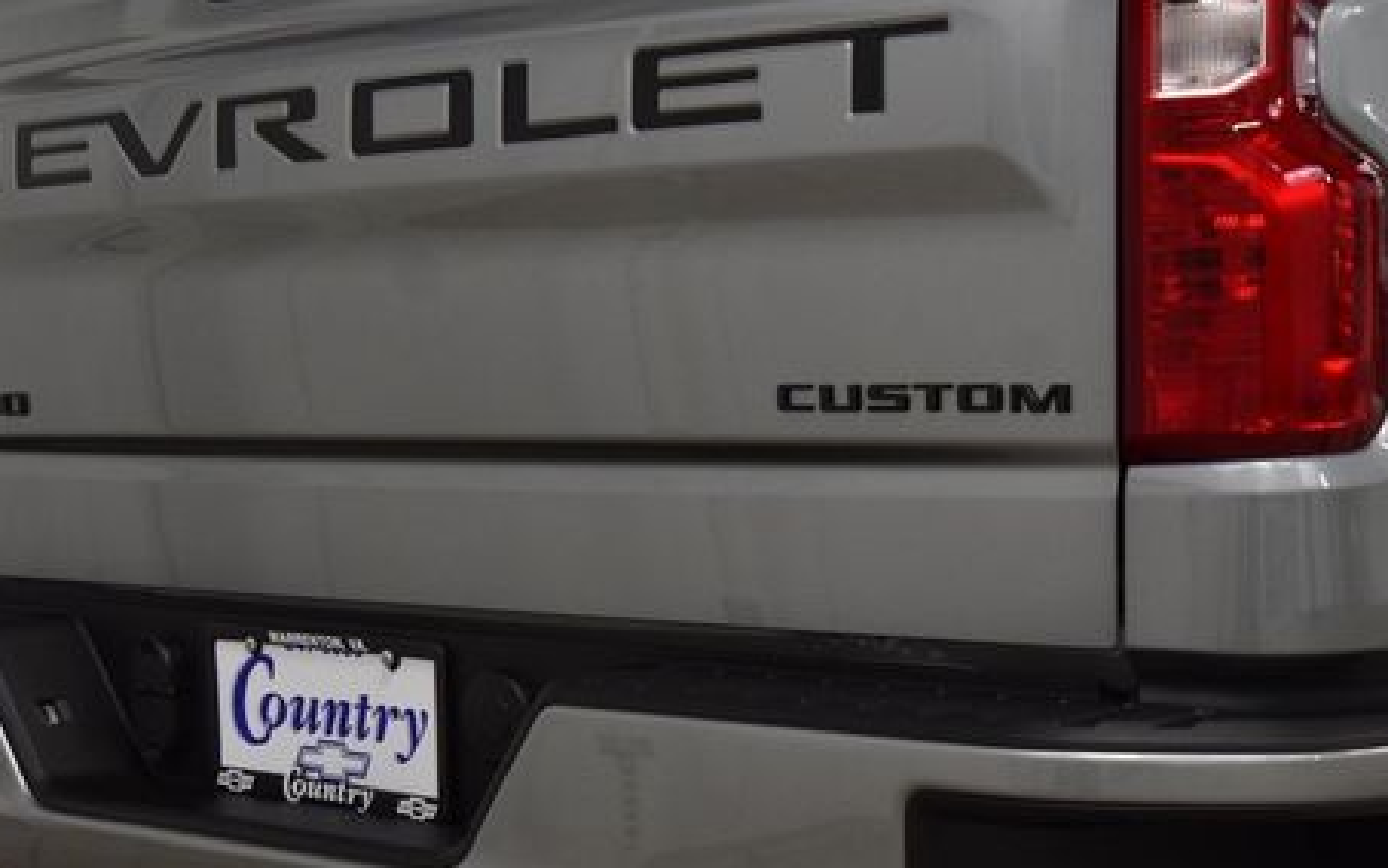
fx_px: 2611
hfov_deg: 29.8
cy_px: 549
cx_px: 654
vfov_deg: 18.8
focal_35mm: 69
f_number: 5.6
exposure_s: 1/60
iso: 1600
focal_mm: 32
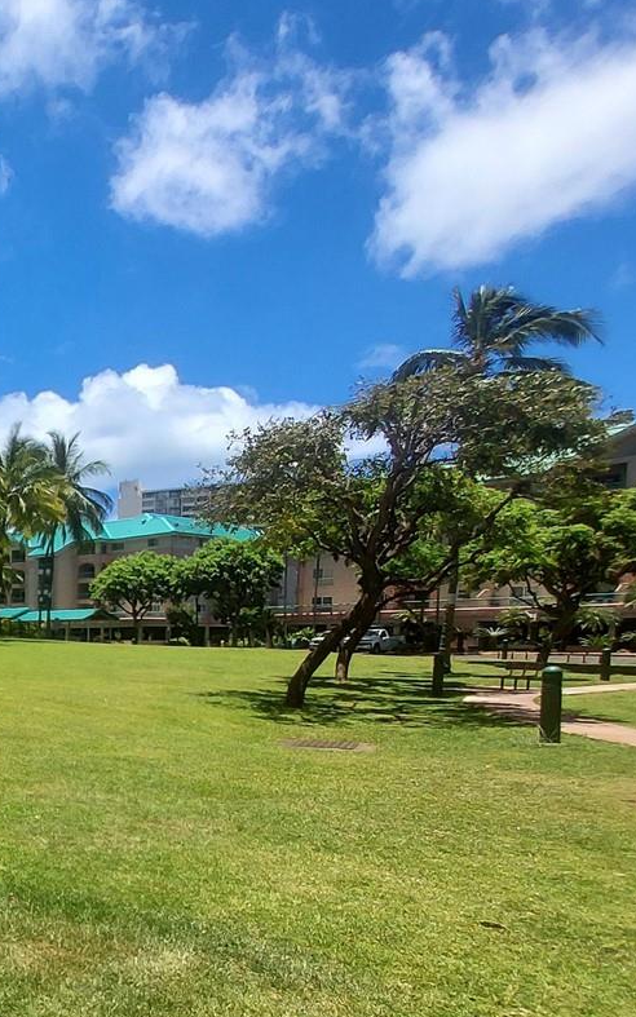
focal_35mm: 28
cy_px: 726
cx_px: -184
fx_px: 776
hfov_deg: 33.2
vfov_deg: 63.6
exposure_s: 1/1862
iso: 50
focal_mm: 1.42
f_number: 2.2
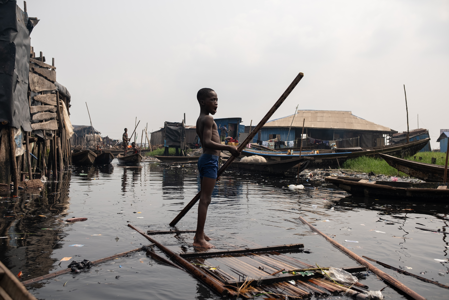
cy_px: 150
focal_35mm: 35
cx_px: 224
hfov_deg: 54.4
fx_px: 436
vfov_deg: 37.9
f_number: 4
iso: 160
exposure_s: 1/1000
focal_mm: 23
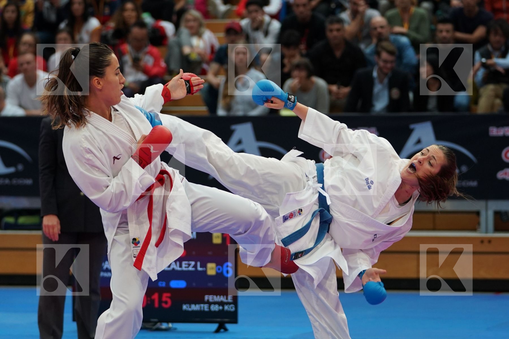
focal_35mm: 166
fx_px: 2347
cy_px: 170
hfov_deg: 12.4
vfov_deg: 8.3
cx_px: 254
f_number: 2.8
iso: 1600
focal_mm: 111
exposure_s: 1/1000
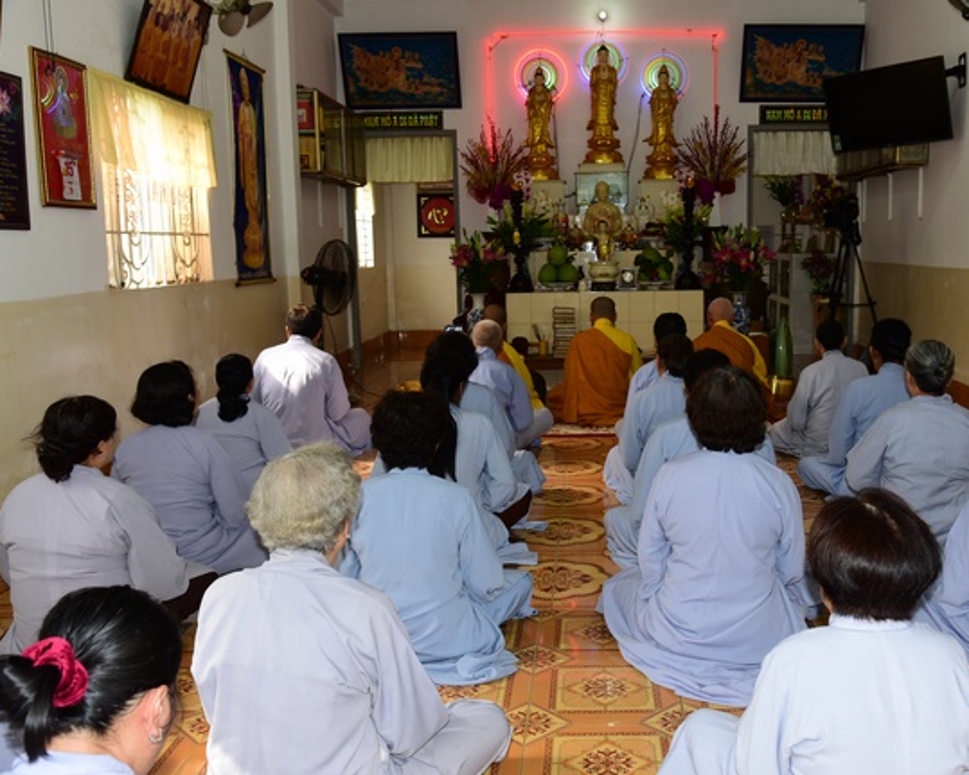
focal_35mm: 34
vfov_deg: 43.3
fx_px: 975
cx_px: 572
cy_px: 387
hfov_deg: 52.6
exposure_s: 1/80
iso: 400
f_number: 5.6
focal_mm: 30
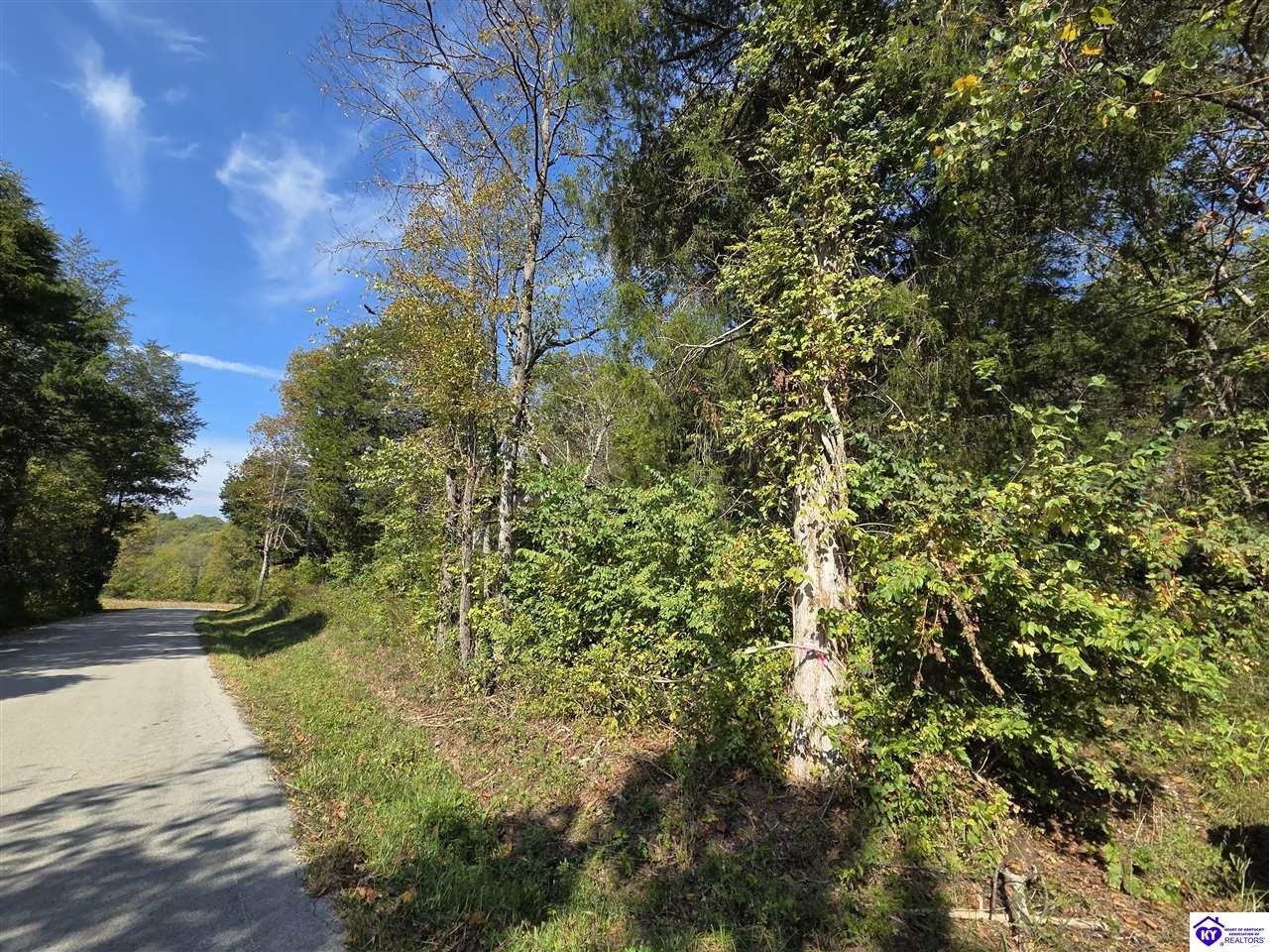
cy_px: 476
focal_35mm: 13
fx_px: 477
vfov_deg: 89.9
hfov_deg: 106.2
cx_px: 634
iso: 50
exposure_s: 1/1265
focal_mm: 2.2
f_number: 2.2
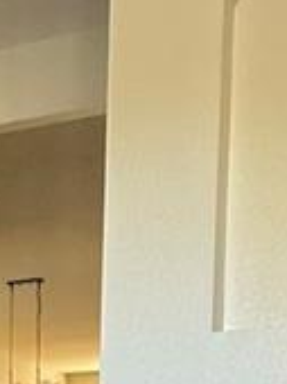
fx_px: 1097
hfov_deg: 13.6
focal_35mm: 99
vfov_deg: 16.9
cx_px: -194
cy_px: 657
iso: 160
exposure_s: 1/60
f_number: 2.2
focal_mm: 2.22
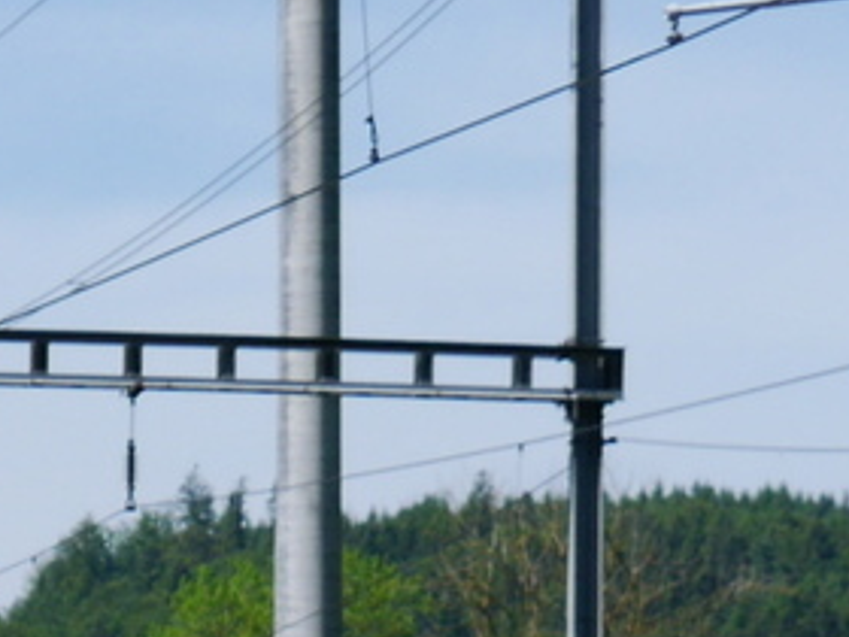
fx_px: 7897
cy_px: 1045
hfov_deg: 6.1
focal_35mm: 322
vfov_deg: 4.6
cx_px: -567
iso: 160
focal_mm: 45
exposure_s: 1/400
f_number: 7.1
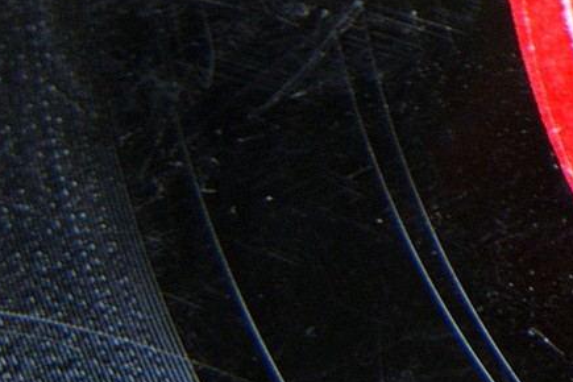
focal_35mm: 241
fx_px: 3840
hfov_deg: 8.0
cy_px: -170
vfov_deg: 5.6
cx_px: 1305
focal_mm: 35
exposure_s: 1/60
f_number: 4
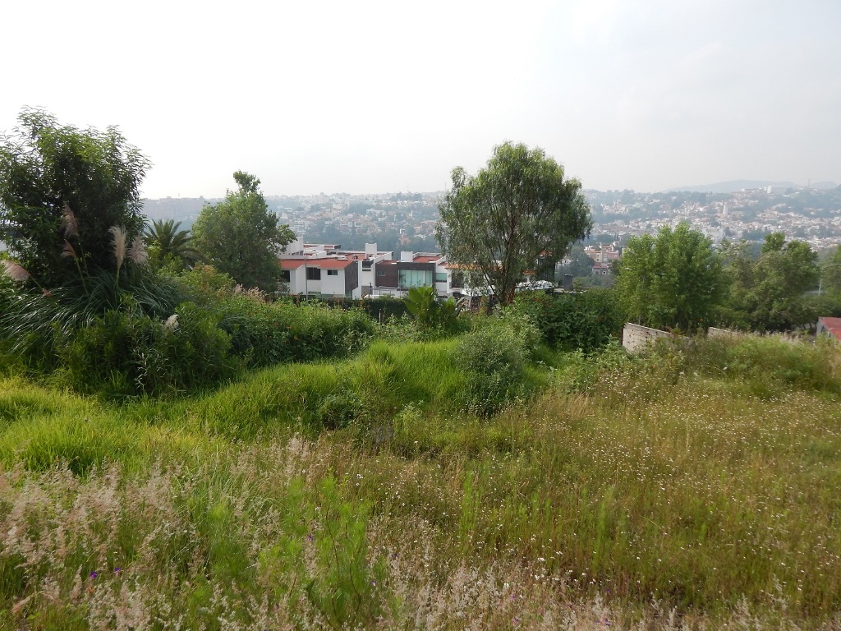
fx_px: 559
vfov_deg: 58.9
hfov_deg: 73.9
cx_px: 420
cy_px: 316
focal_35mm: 23
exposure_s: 1/1000
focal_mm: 4
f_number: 3
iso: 125
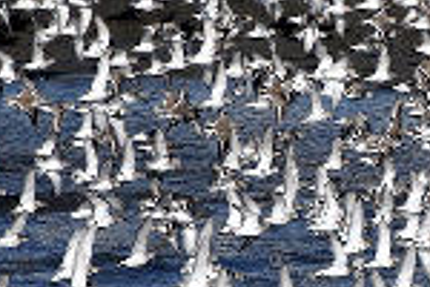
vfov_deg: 0.9
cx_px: 631
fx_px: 17856
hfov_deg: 1.4
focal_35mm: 1495
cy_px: -9
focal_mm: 300
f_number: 5.6
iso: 200
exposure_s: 1/1600
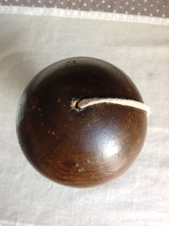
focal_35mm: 35
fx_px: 228
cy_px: 113
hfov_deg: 40.6
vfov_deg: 52.7
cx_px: 84
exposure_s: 1/15
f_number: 2.4
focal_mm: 4.28
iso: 80
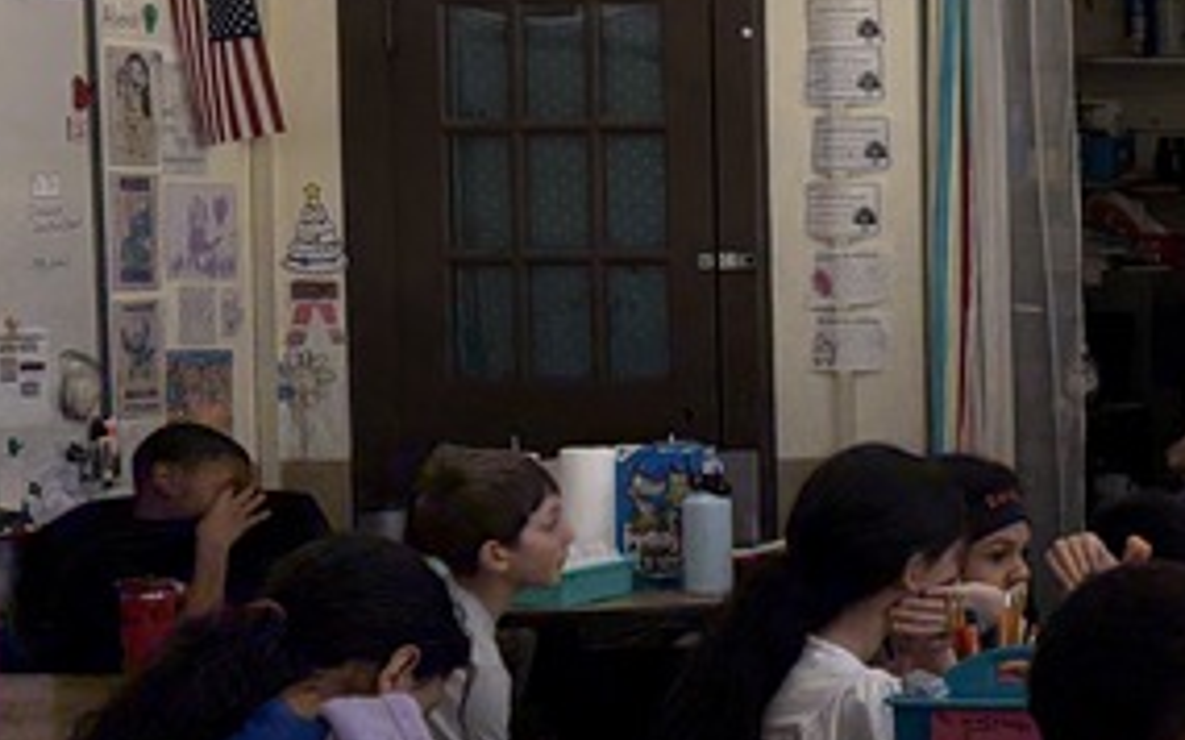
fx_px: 3197
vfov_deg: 13.2
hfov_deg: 18.4
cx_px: 1829
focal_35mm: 99
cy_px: 370
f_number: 1.6
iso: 125
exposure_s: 1/120
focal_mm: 5.96
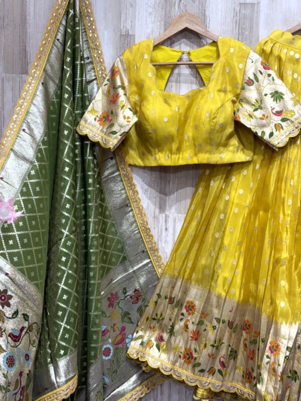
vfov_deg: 36.8
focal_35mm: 52
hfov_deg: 28.0
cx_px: 150
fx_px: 603
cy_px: 200
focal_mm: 5.96
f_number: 1.6
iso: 40
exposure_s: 1/100
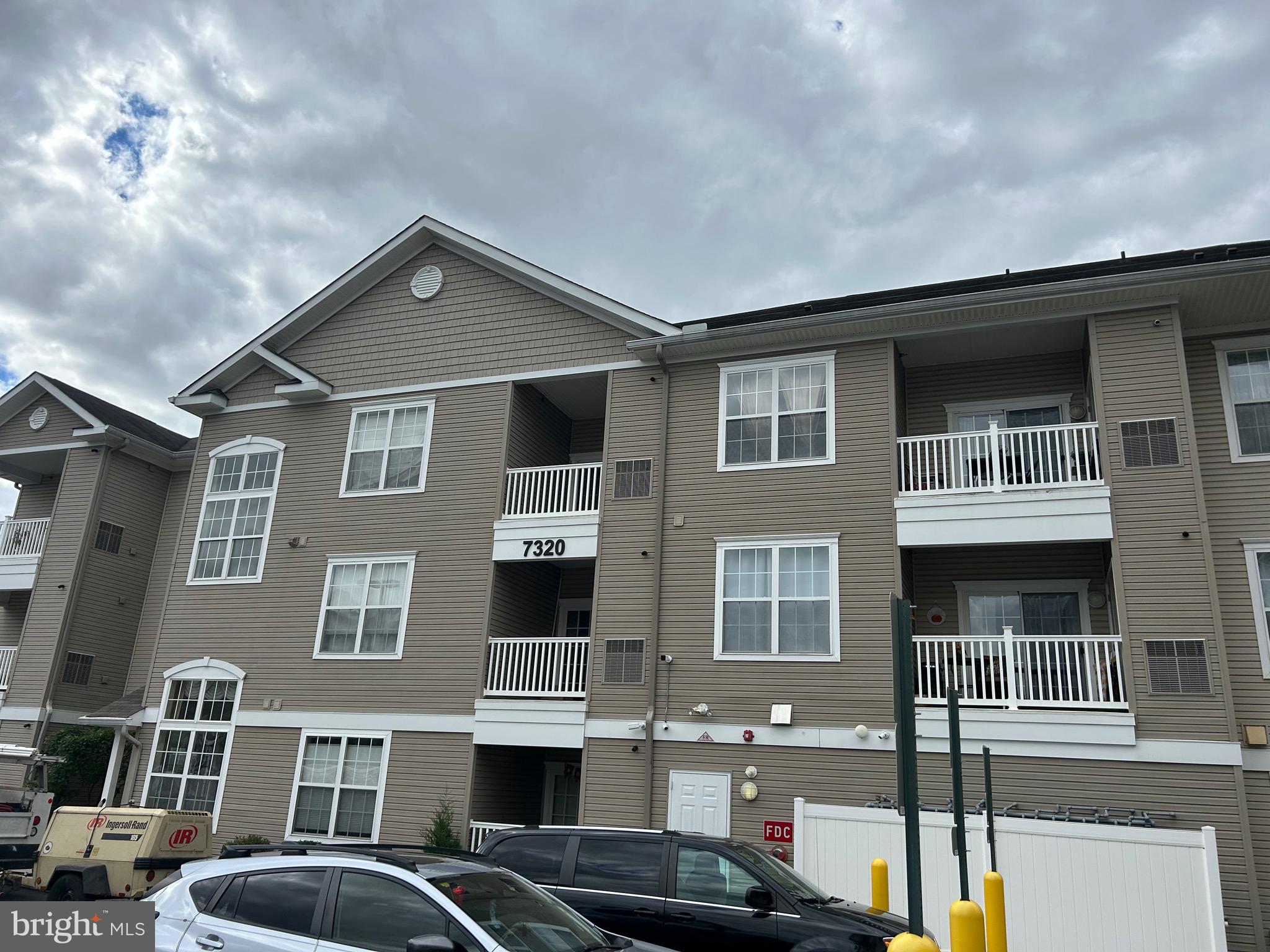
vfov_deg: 53.1
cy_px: 476
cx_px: 635
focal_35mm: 26
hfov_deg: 67.3
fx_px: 954
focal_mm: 5.7
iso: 50
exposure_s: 1/4444
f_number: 1.5
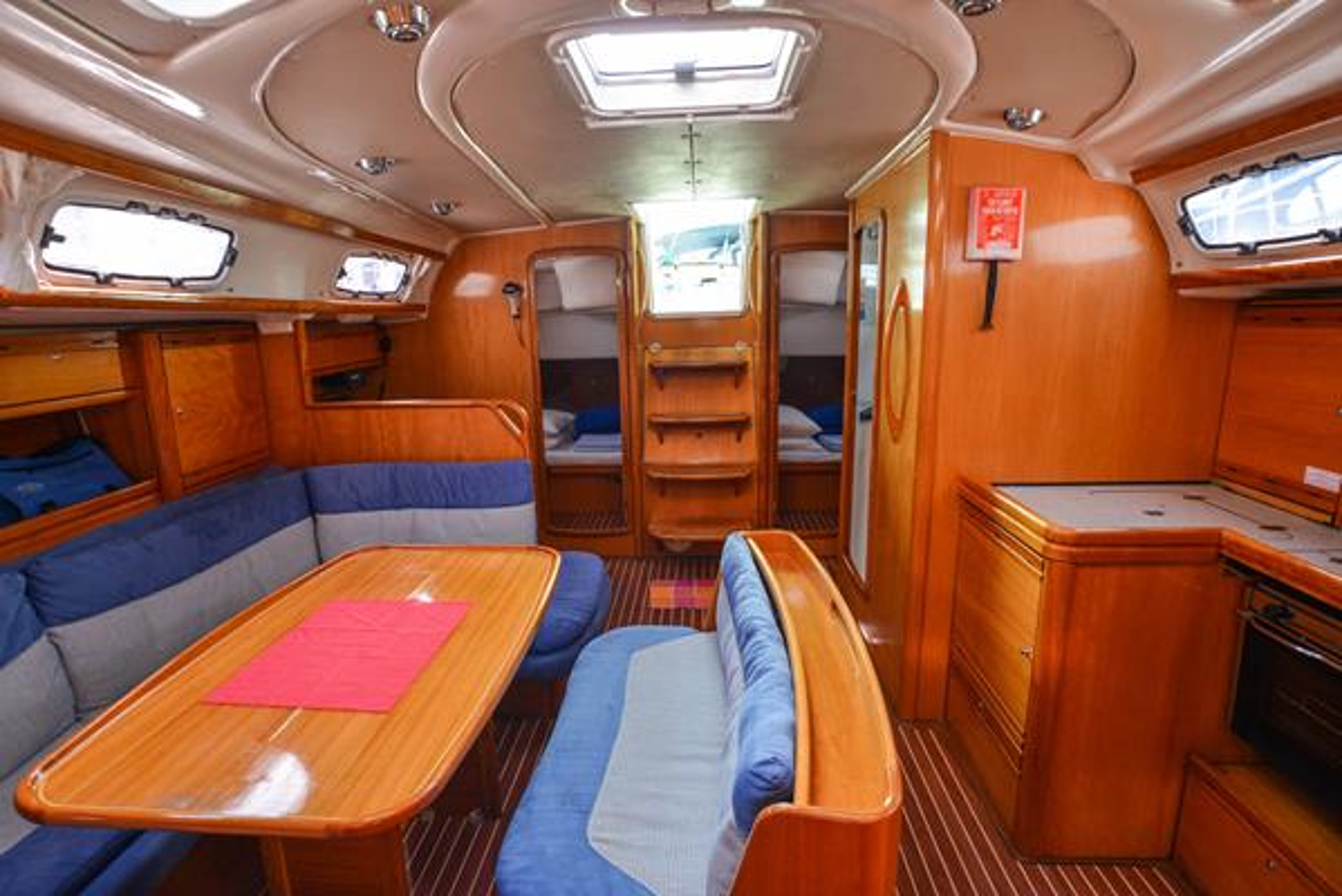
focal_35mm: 17
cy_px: 448
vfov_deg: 70.5
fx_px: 634
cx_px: 671
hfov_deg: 93.2
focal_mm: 17
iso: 800
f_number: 5.6
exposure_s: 1/125
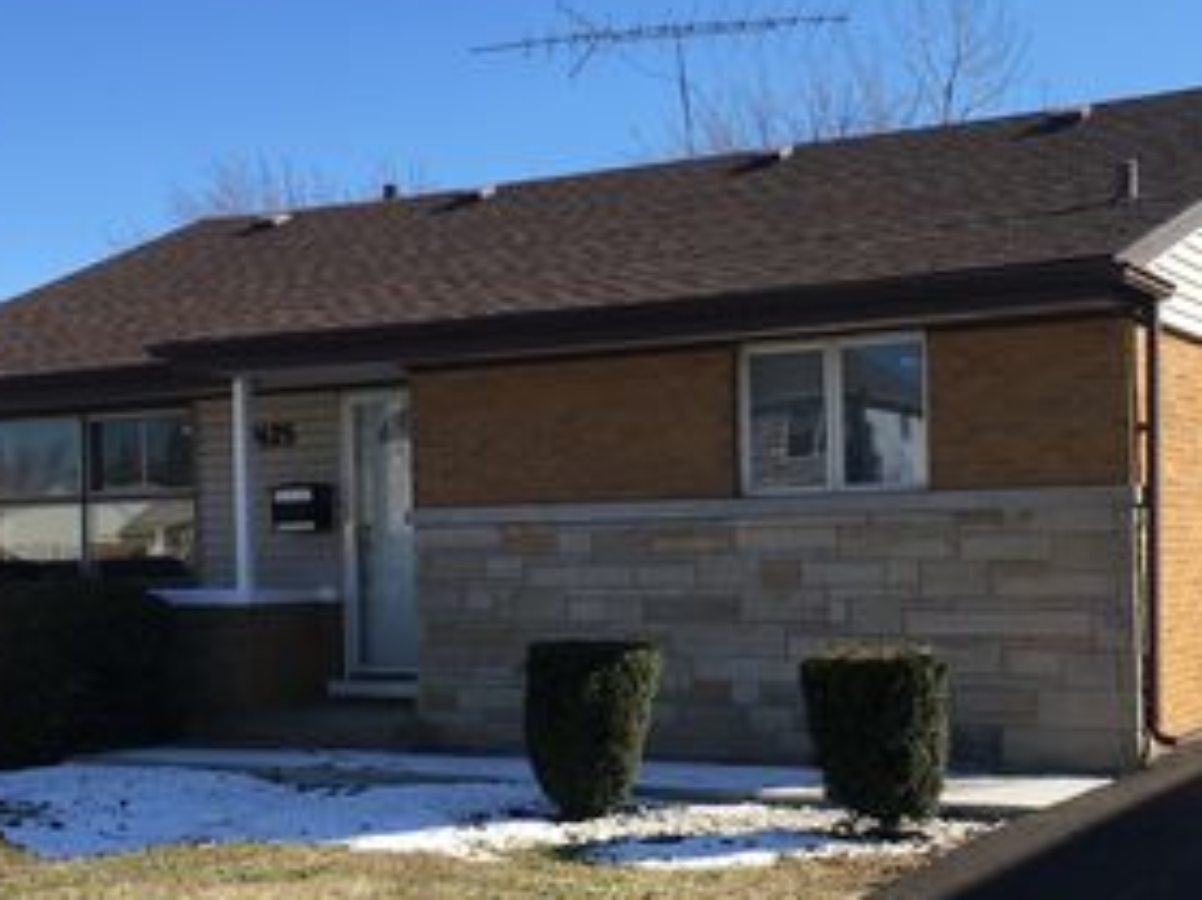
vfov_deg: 27.9
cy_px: 540
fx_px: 1805
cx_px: 737
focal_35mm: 52
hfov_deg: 36.7
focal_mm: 4.15
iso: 25
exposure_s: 1/962
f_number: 2.2
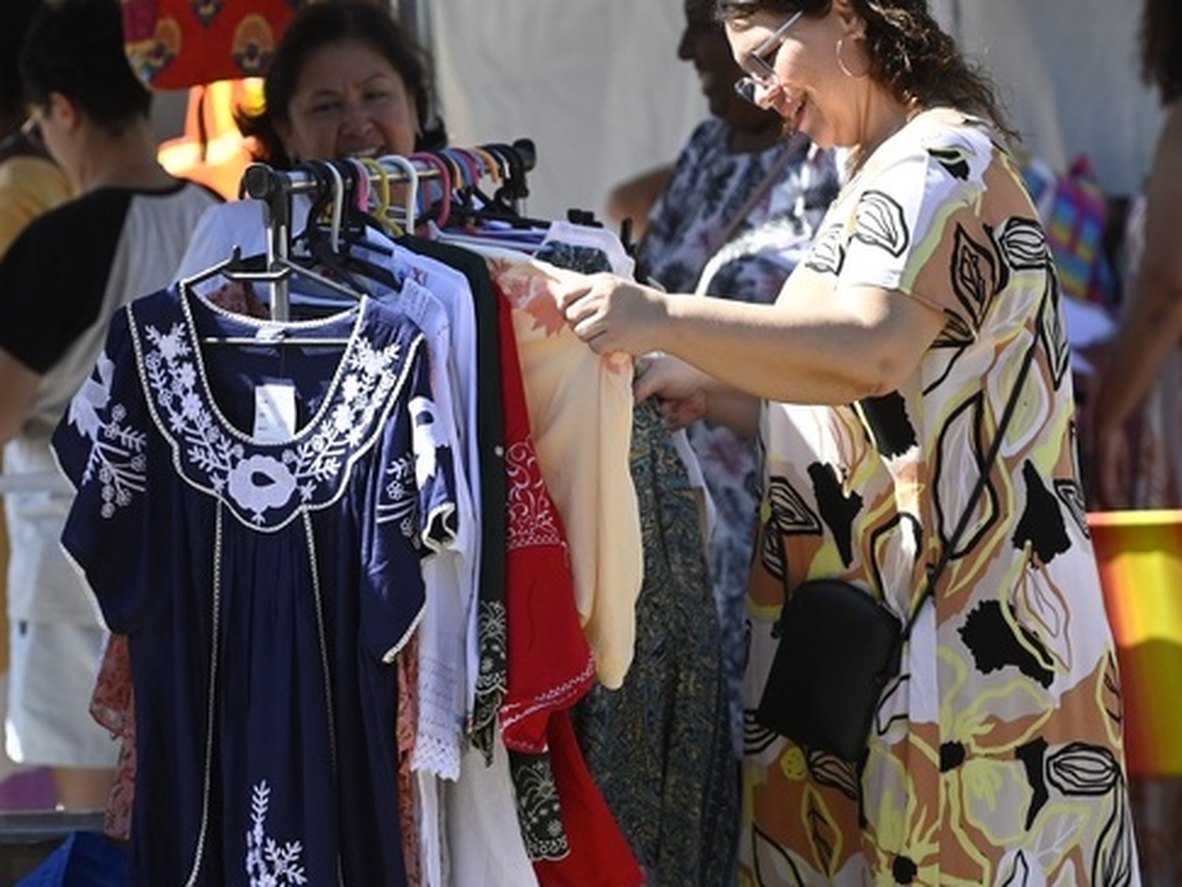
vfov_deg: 6.1
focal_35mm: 243
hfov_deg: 8.1
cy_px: 617
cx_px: 474
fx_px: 8302
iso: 200
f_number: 4
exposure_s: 1/800
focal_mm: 122
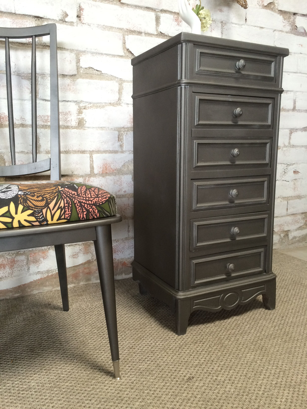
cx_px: 154
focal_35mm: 29
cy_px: 204
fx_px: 343
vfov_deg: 61.7
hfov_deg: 48.2
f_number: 2.2
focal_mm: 4.15
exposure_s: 1/30
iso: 80
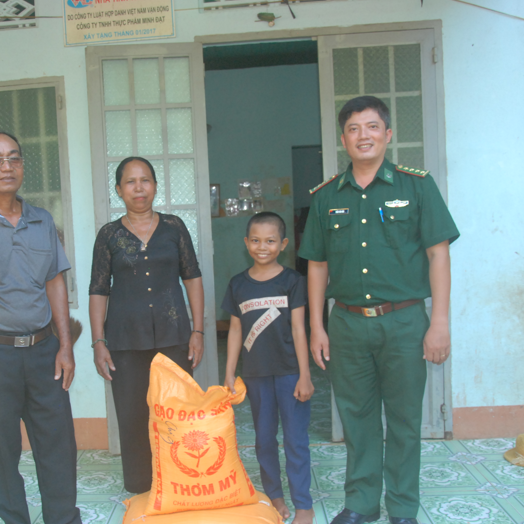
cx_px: 172
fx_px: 696
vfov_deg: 41.3
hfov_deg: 40.7
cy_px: 266
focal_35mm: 41
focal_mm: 21
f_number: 5
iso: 800
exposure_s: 1/100
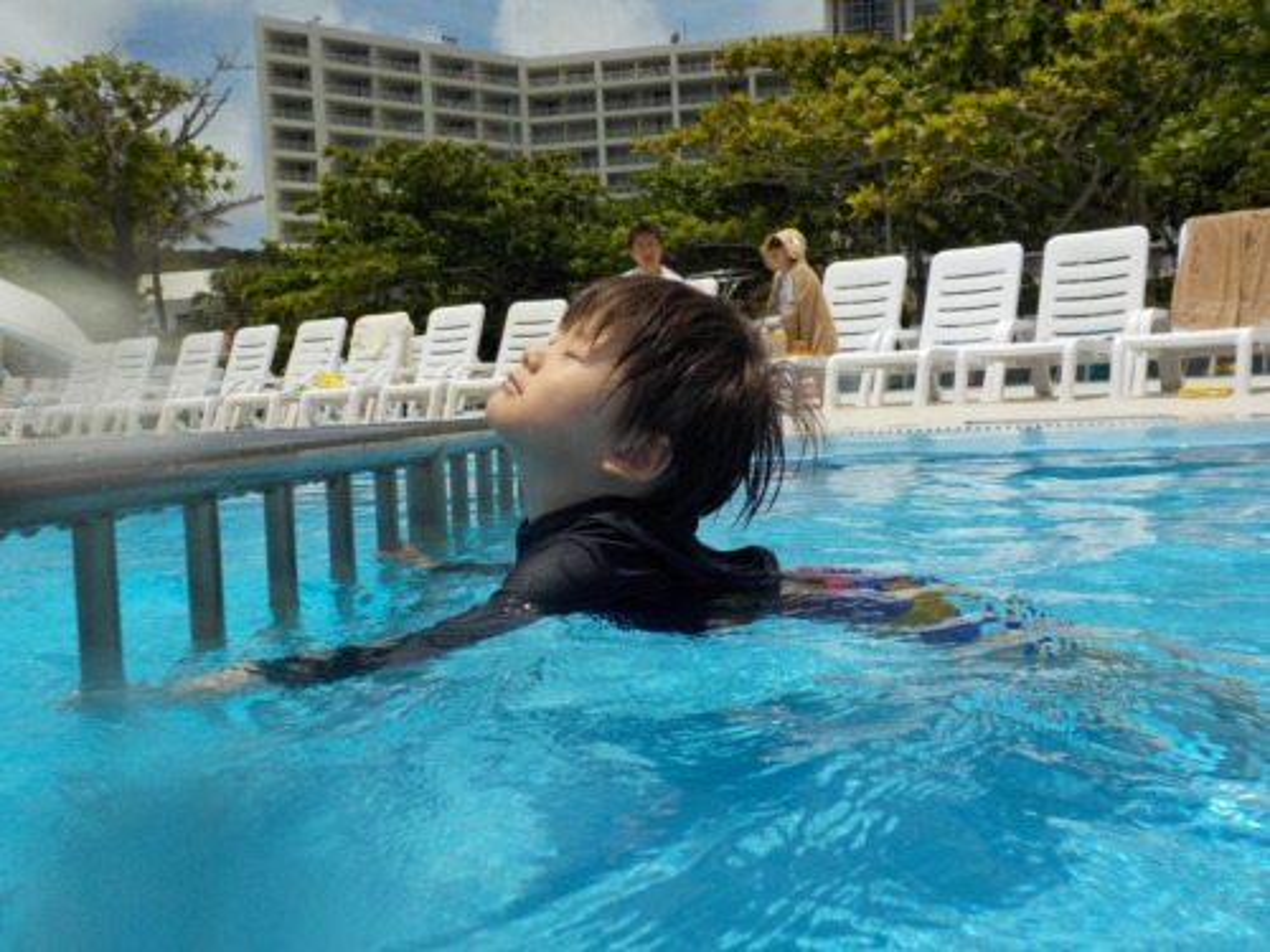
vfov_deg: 46.8
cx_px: 635
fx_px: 1101
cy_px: 476
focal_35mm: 30
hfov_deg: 60.0
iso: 125
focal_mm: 4.1
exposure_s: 1/800
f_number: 6.6
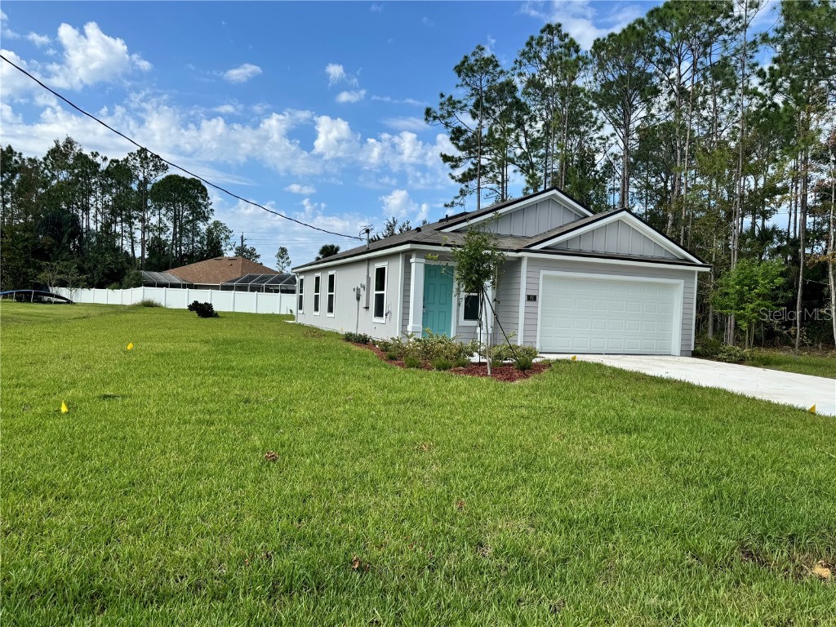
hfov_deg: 71.6
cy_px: 314
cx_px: 418
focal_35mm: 24
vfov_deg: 56.8
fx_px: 580
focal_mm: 6.76
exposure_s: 1/4310
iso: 80
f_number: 1.78
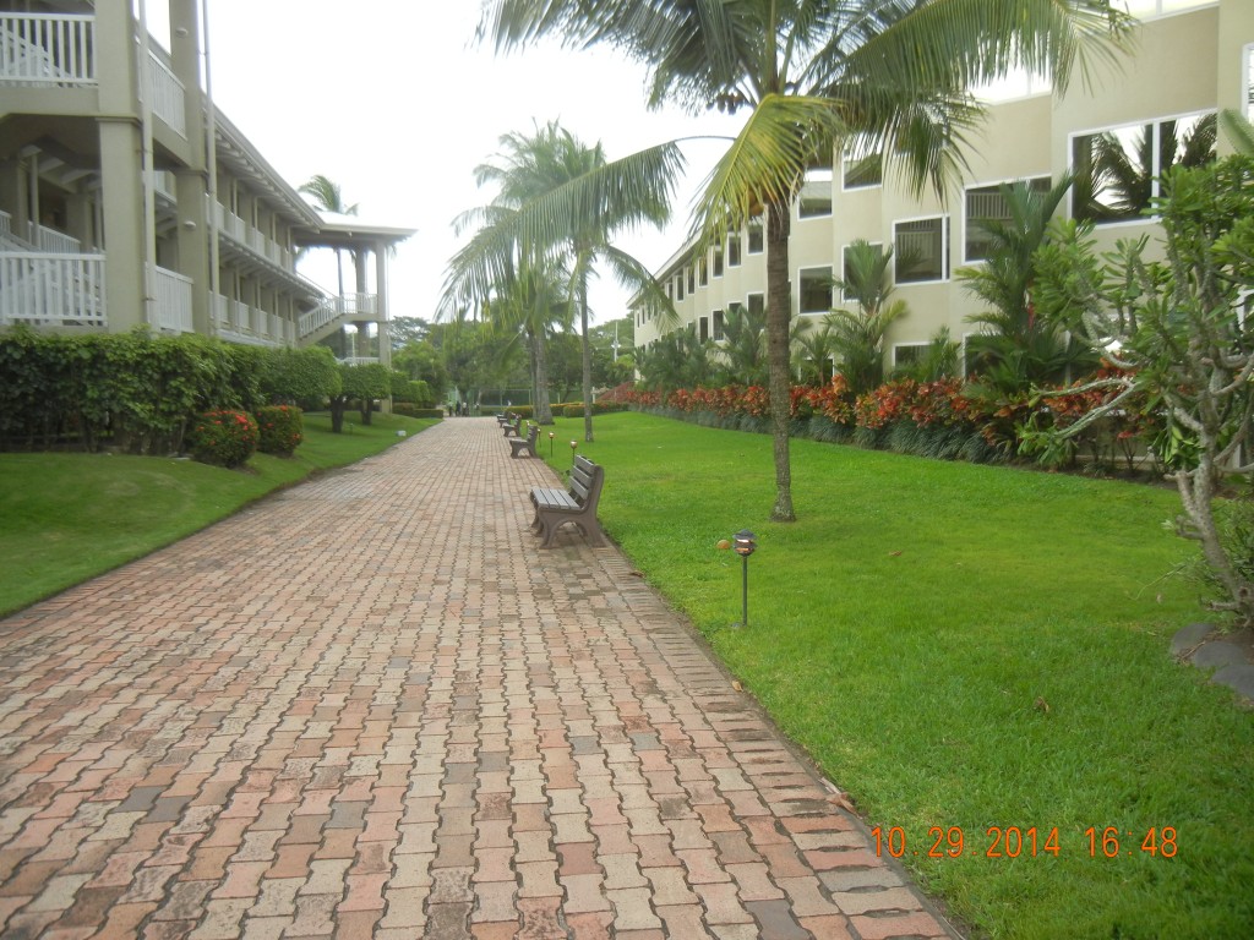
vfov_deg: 46.8
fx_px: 1087
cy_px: 470
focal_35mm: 30
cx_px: 627
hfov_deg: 60.0
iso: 160
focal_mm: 5.4
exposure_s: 1/148
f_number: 3.5
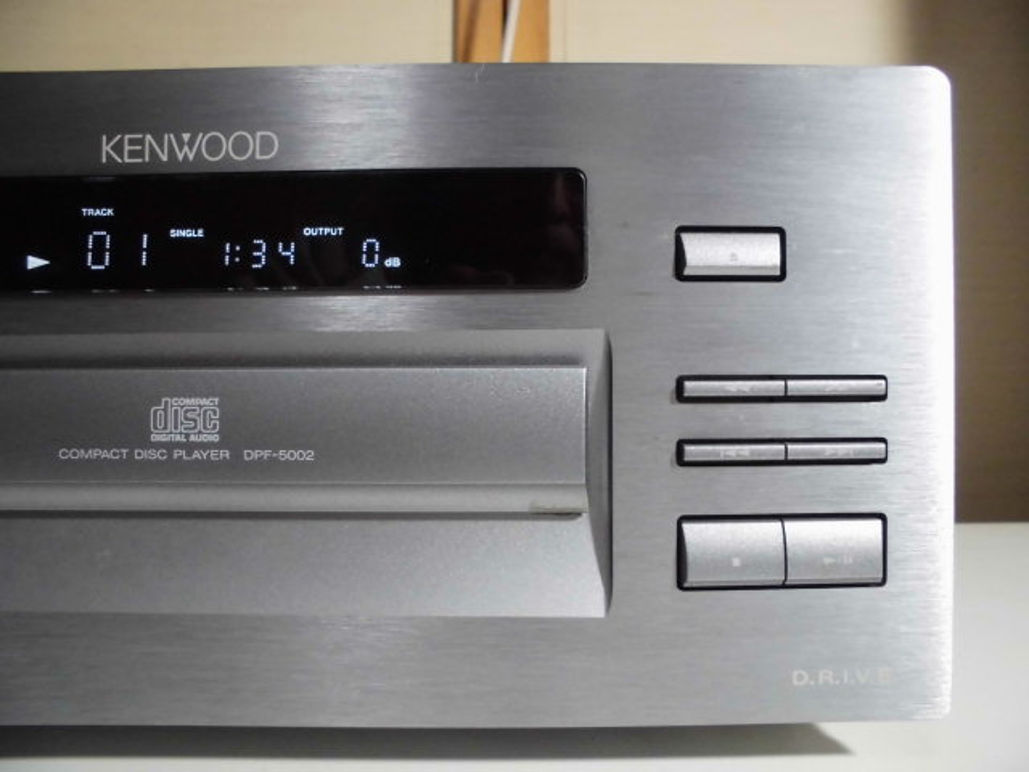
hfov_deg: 67.3
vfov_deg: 53.1
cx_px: 514
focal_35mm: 26
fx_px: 773
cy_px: 386
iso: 400
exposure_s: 1/15
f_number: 3.5
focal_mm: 4.6
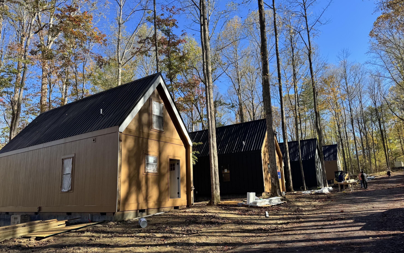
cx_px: 201
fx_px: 286
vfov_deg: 47.6
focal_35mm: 26
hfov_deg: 70.4
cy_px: 136
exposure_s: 1/1238
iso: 80
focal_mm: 6.76
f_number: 1.78
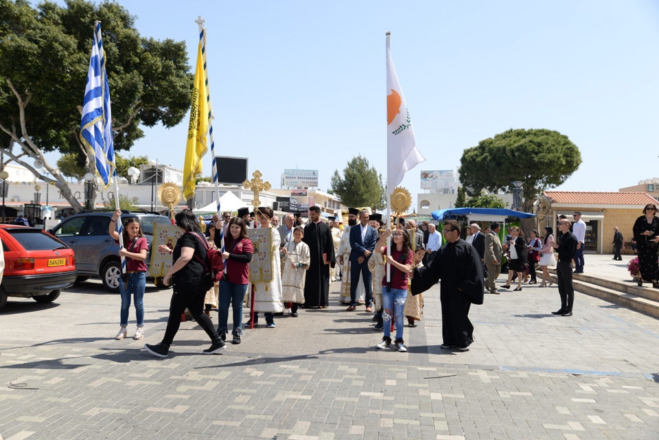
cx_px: 330
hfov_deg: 54.4
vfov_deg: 37.9
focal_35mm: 35
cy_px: 220
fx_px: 641
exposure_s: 1/400
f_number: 6.3
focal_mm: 35
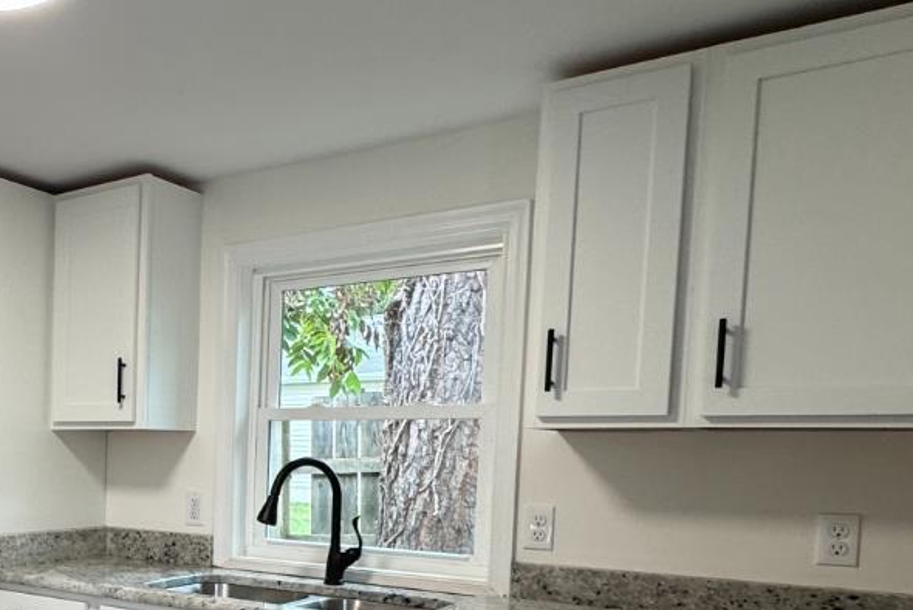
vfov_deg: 34.4
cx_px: 36
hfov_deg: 45.2
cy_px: 524
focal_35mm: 37
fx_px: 939
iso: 160
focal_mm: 2.22
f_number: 2.2
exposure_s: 1/125
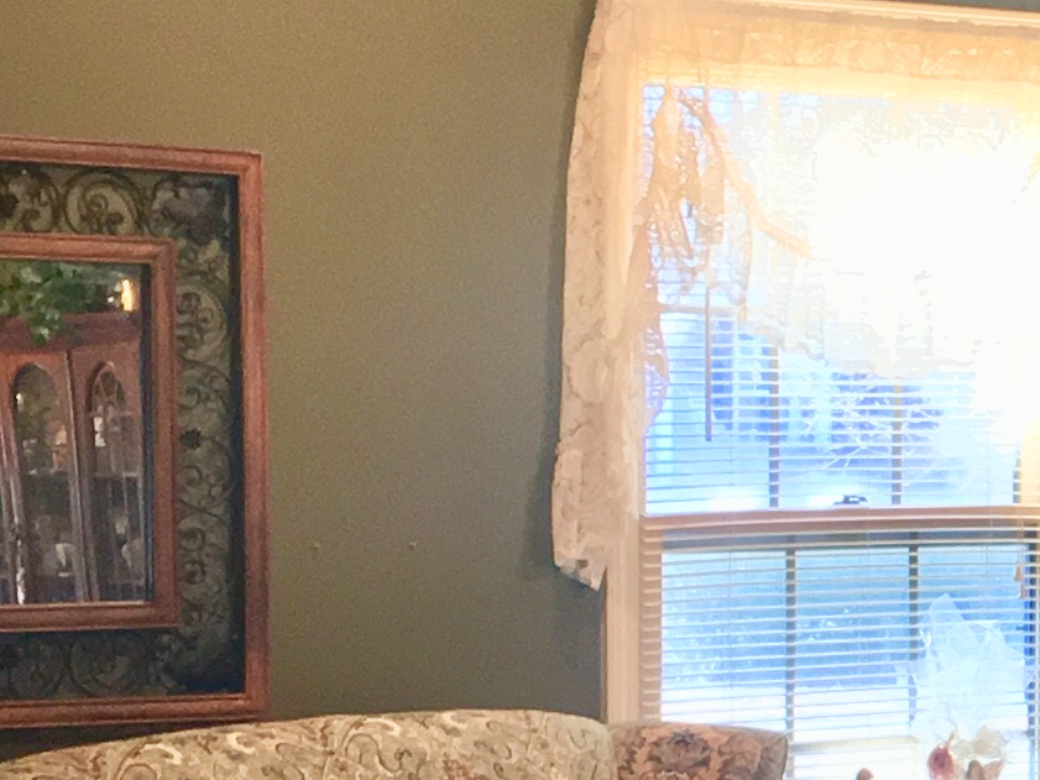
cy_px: 653
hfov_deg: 13.0
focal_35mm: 139
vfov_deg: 10.6
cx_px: 1810
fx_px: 4177
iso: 80
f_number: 2.2
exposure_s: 1/30
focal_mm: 4.15
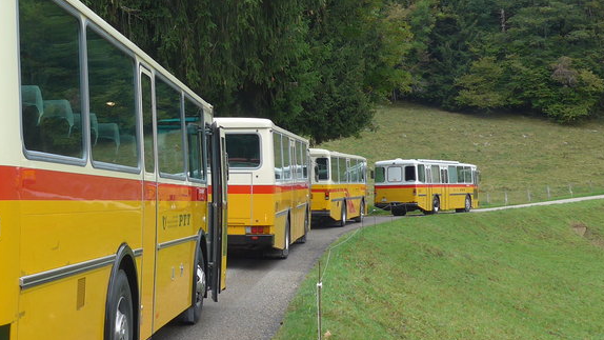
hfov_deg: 31.1
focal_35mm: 66
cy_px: 153
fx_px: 1057
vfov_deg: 18.3
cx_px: 128
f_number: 2.8
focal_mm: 6
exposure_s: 1/160
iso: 80
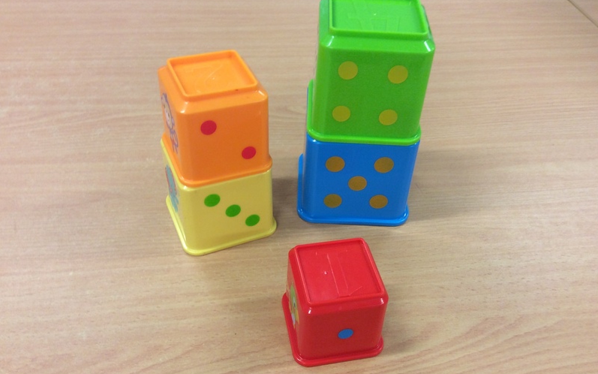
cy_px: 206
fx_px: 554
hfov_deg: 56.7
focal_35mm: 34
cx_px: 299
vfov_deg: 37.2
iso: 64
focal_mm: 3.3
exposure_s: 1/25
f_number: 2.4
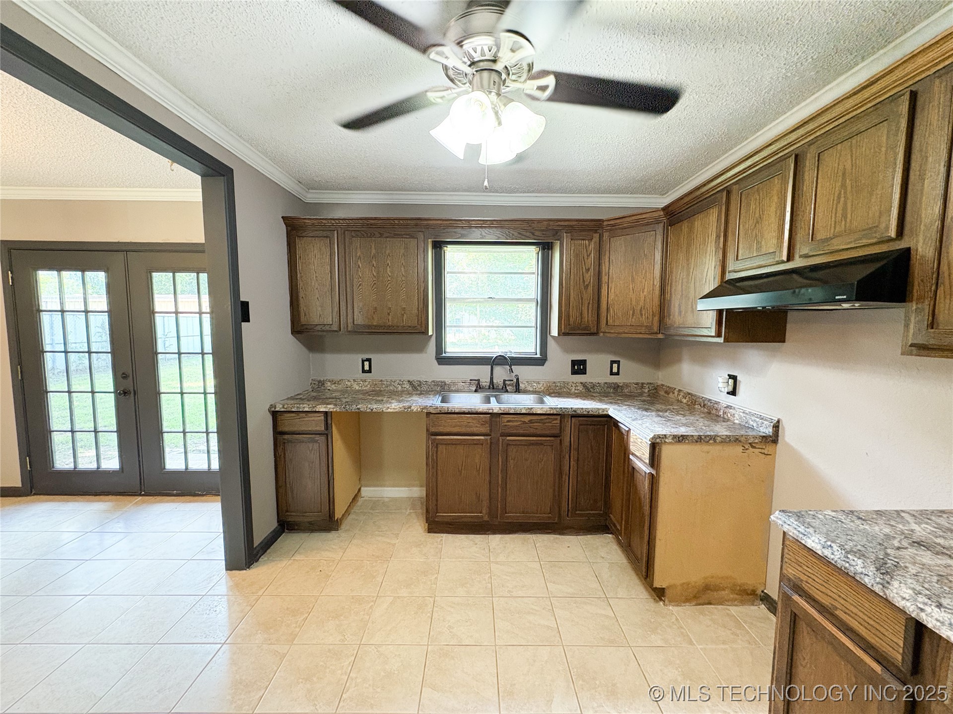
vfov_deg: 85.7
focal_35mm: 14
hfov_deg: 102.1
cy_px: 357
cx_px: 476
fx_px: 385
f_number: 2.2
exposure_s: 1/60
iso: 400
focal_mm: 2.22
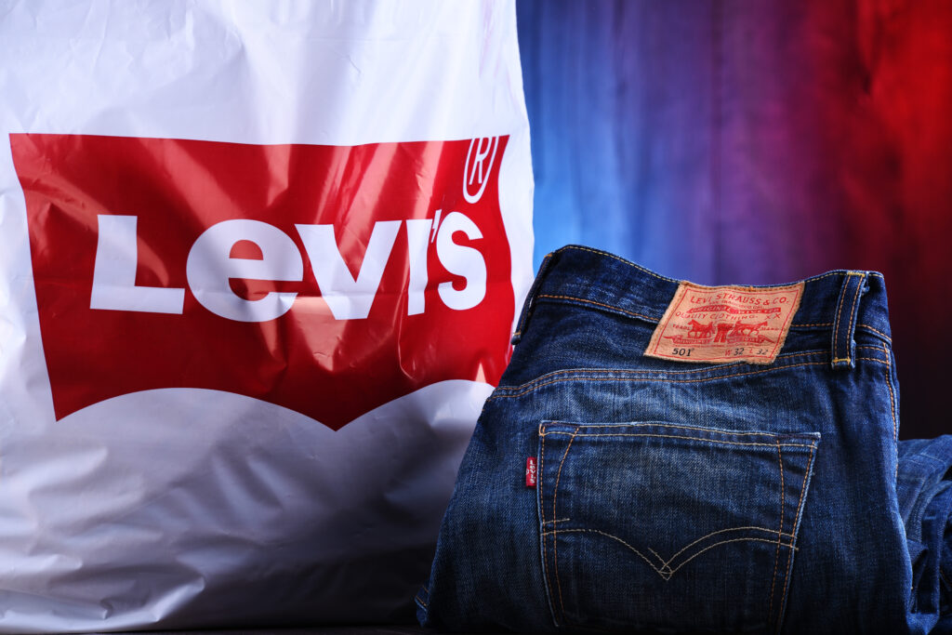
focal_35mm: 300
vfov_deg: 4.6
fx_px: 7934
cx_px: 476
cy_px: 318
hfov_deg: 6.9
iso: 100
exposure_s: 1/125
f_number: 11
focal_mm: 300
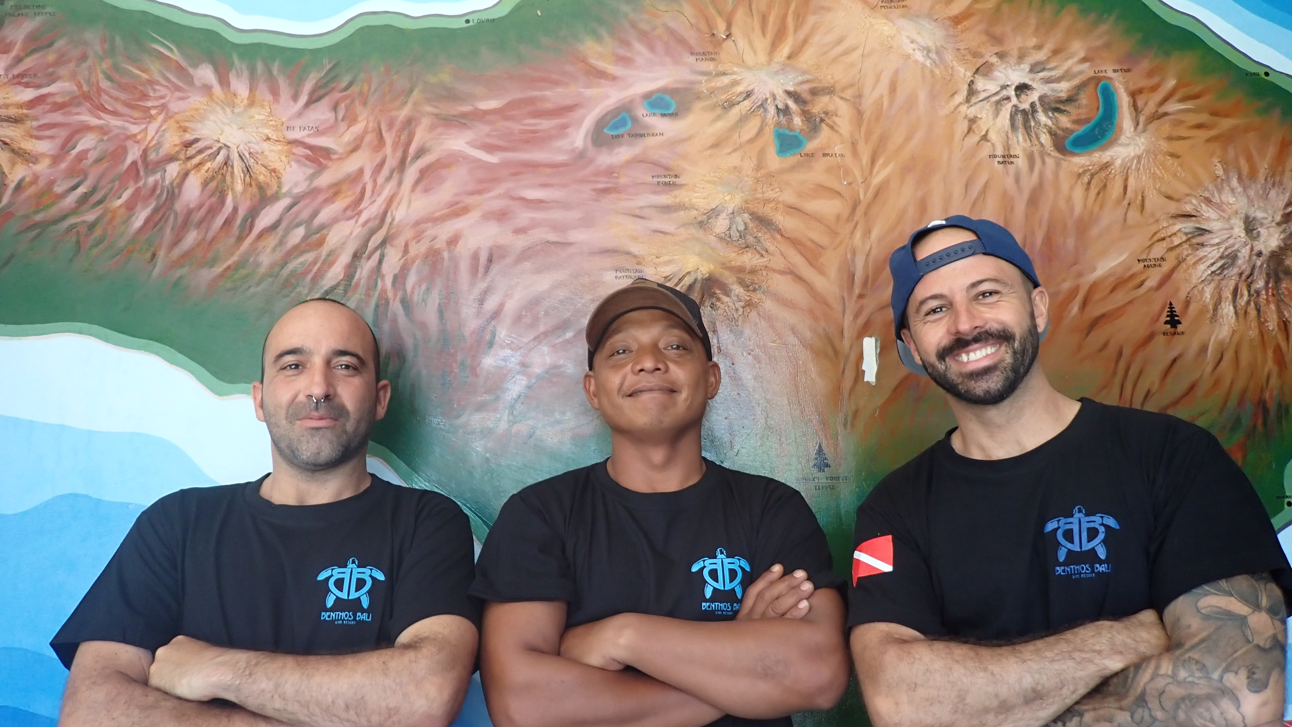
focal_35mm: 28
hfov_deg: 67.9
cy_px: 370
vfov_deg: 41.5
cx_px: 654
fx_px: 959
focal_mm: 4.5
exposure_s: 1/80
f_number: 2
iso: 200
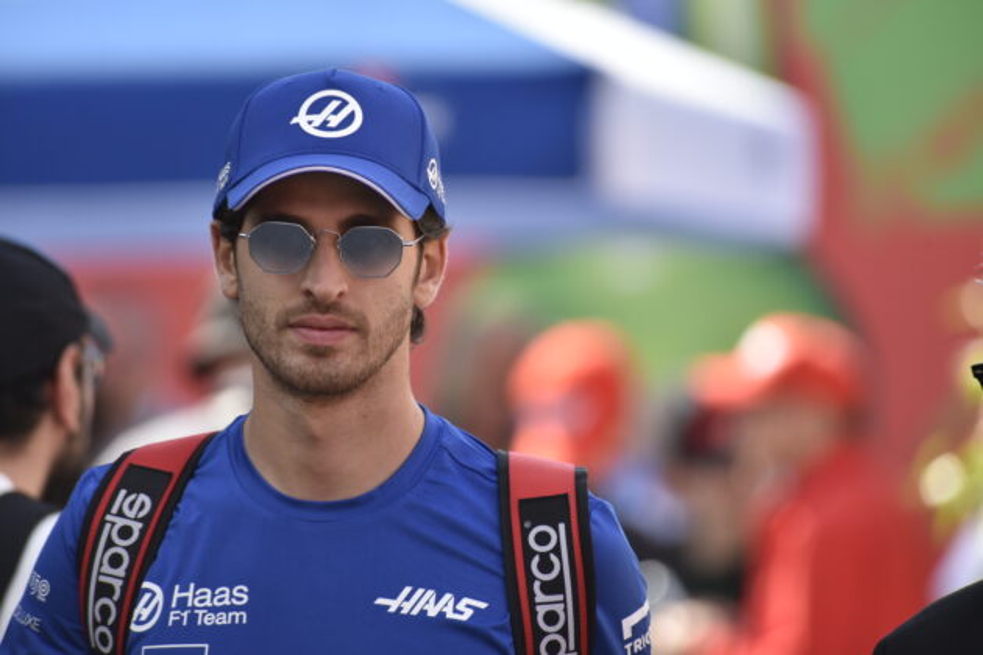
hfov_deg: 5.2
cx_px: 492
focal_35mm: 400
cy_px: 328
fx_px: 10921
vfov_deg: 3.4
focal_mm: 400
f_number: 5.6
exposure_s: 1/800
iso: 500
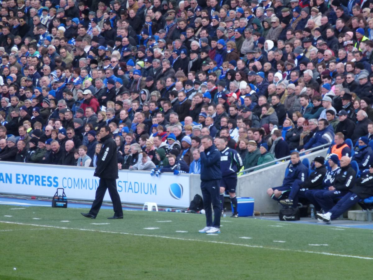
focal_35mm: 420
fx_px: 4526
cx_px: 186
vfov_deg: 3.5
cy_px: 140
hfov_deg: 4.7
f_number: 5.9
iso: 200
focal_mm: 68.8
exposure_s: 1/125
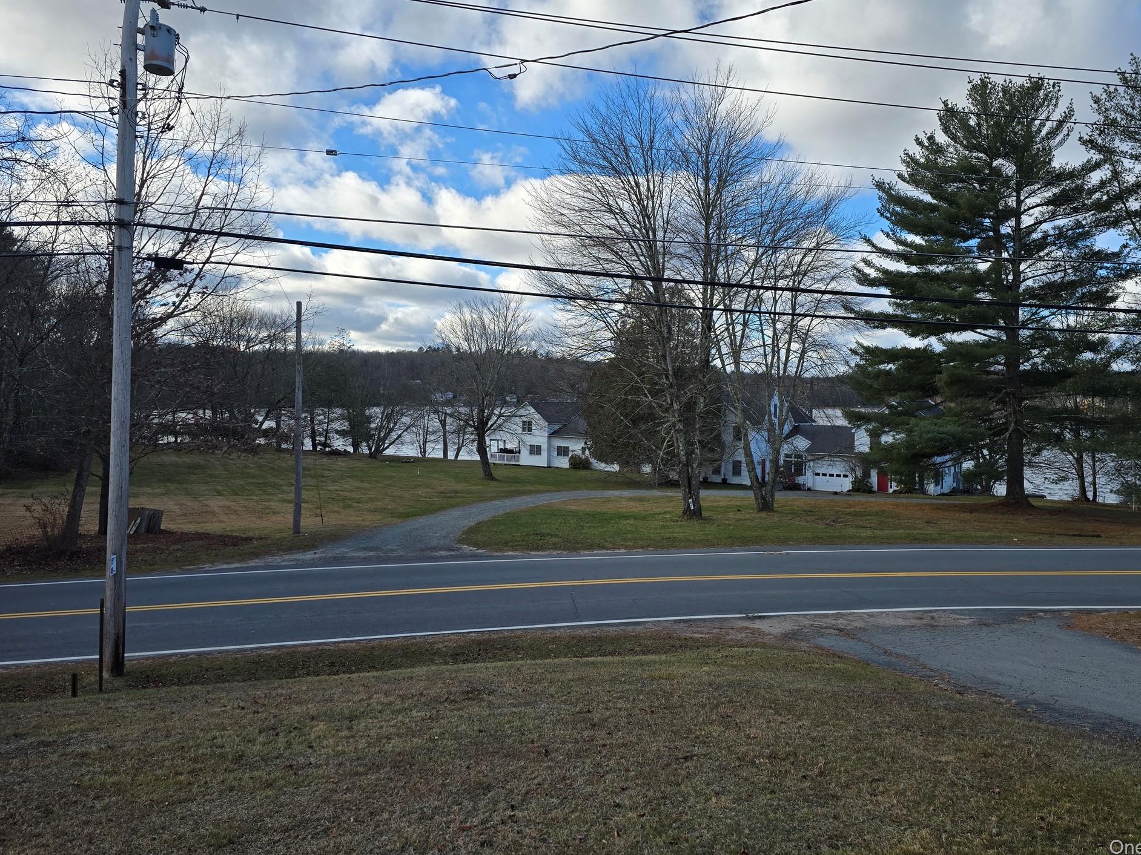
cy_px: 397
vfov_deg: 54.8
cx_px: 612
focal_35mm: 25
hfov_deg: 69.3
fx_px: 824
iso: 12
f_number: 1.7
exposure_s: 1/468
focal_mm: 6.3
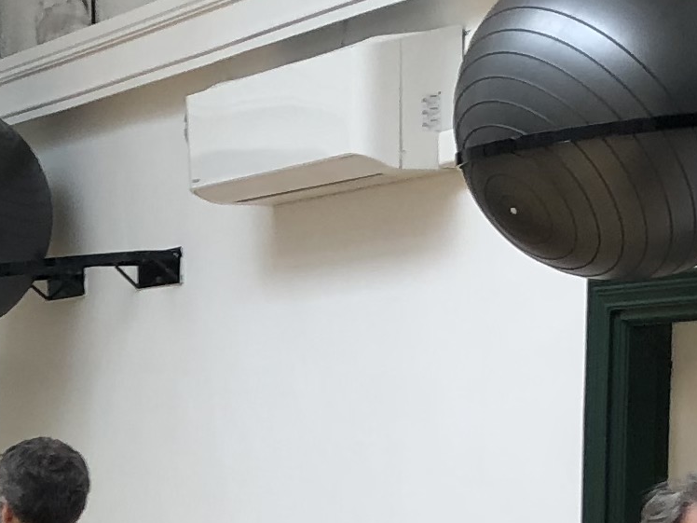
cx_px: -275
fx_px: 3040
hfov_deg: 12.6
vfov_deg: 9.6
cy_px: 774
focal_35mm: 151
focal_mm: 3.99
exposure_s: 1/100
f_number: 1.8
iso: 40
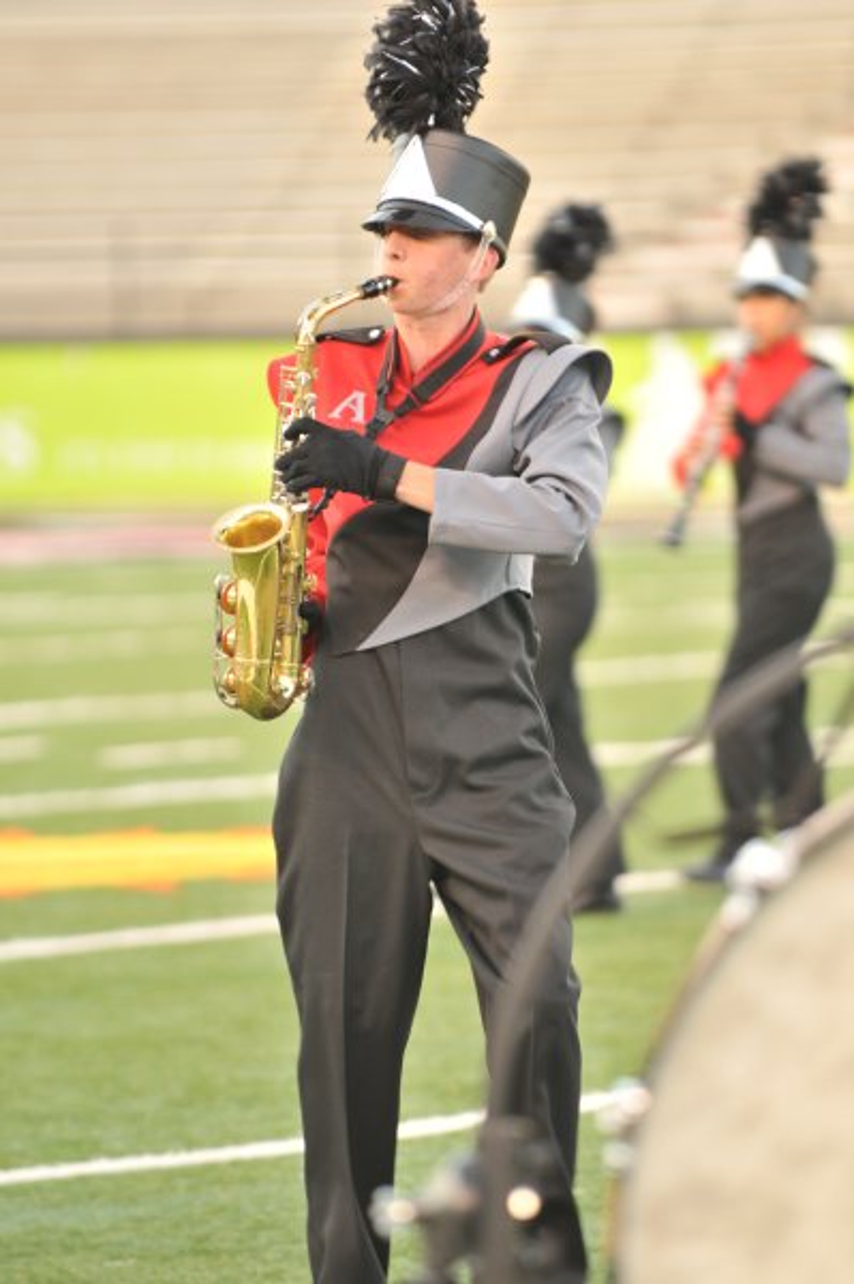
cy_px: 642
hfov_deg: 4.6
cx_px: 427
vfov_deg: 6.9
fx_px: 10693
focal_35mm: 300
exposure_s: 1/80
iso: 200
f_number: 2.8
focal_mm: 200
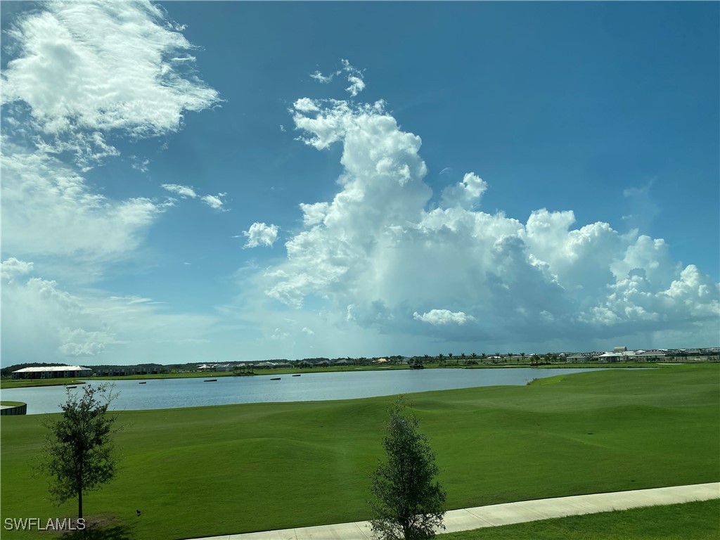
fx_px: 541
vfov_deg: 53.1
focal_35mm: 26
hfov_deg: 67.3
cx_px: 360
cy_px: 270
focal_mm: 4.25
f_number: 1.8
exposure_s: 1/5747
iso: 32
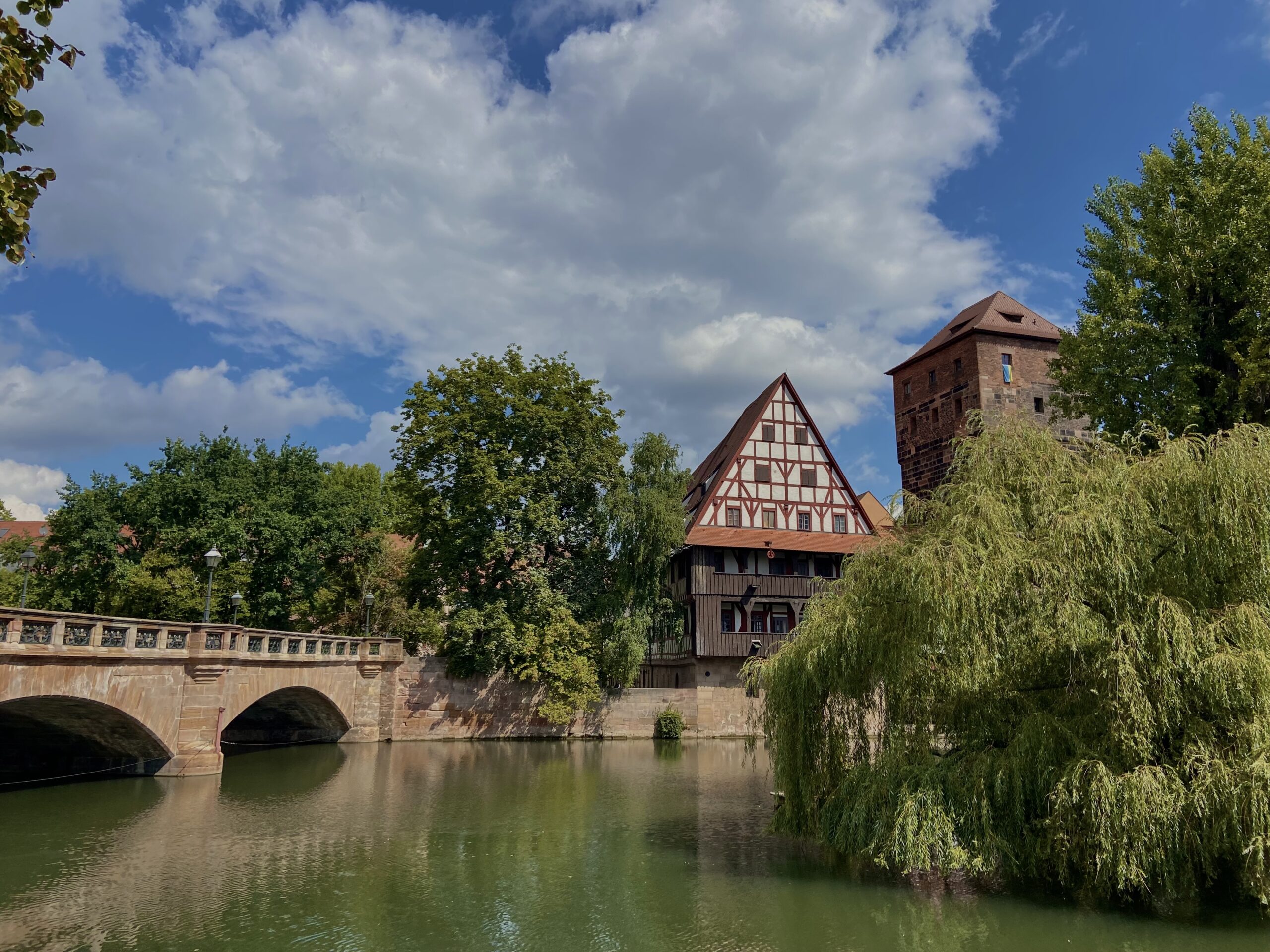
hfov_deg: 67.3
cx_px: 635
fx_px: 954
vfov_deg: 53.1
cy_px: 476
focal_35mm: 26
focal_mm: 4.25
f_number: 1.8
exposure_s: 1/4274
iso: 32
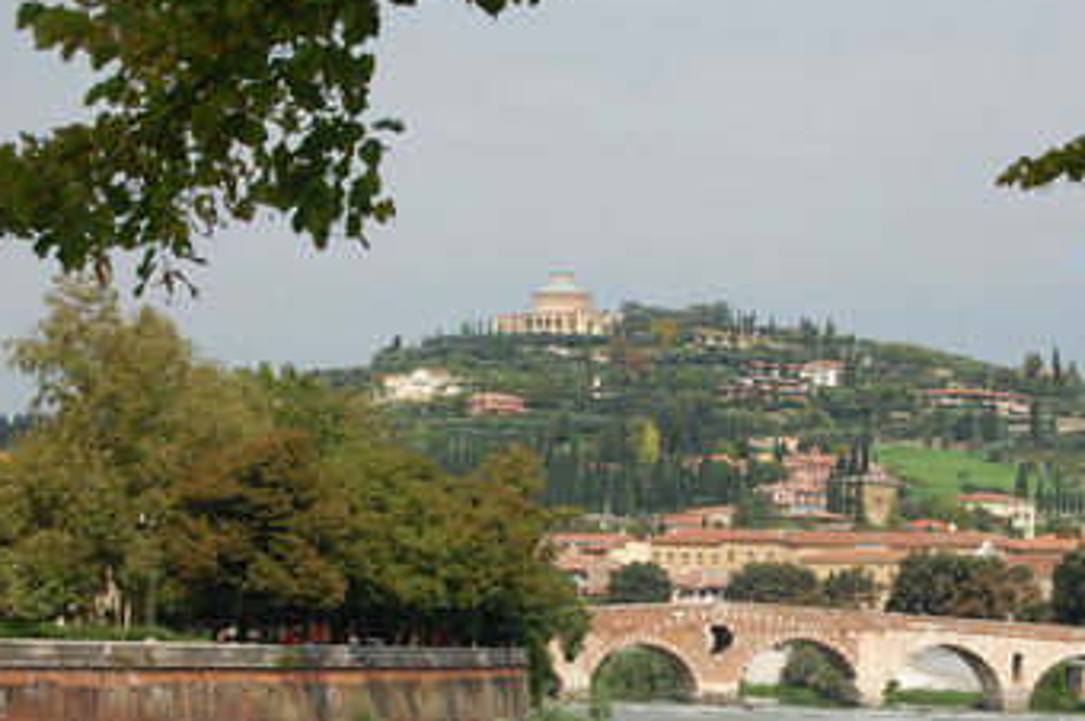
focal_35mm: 112
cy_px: 389
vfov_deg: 12.2
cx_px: 721
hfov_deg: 18.3
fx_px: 3363
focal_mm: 55
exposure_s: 1/500
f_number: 8
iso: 200
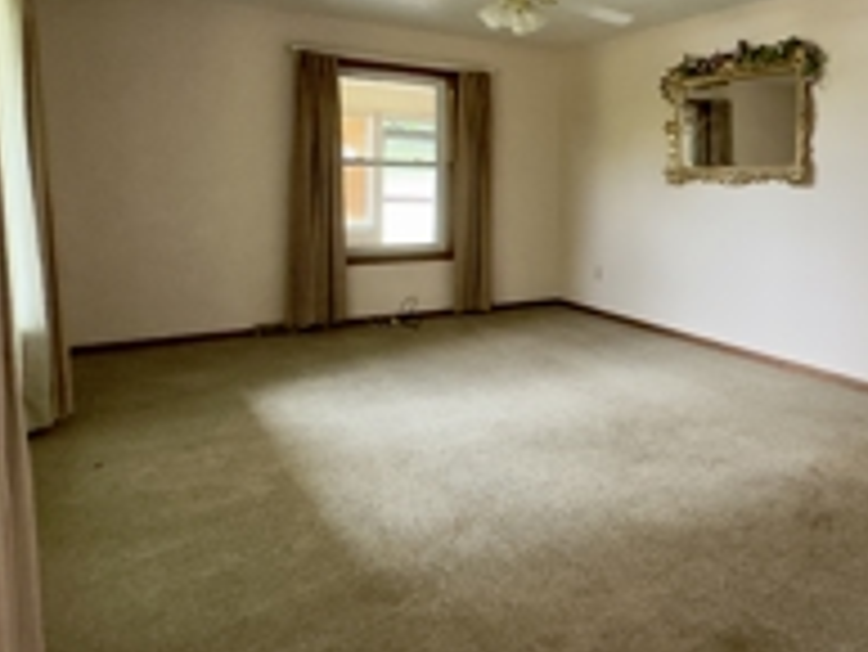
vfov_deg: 47.5
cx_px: 769
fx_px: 728
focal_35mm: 29
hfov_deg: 54.3
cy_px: 220
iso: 640
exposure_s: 1/60
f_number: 2.2
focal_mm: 2.22
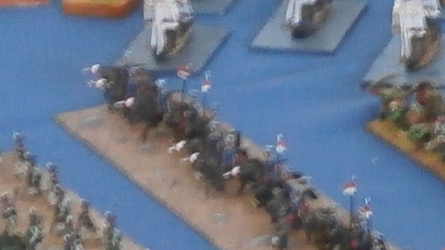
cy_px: 659
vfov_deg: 4.1
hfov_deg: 7.0
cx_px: 1063
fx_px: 3445
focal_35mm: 292
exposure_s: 1/13
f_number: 3.4
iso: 200
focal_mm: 8.3
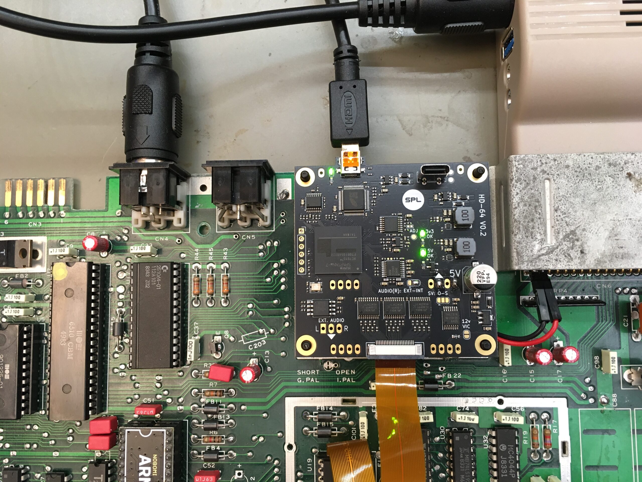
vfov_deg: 48.2
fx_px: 538
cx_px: 321
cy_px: 241
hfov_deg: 61.7
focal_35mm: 29
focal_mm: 4.15
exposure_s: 1/33
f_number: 2.2
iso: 125
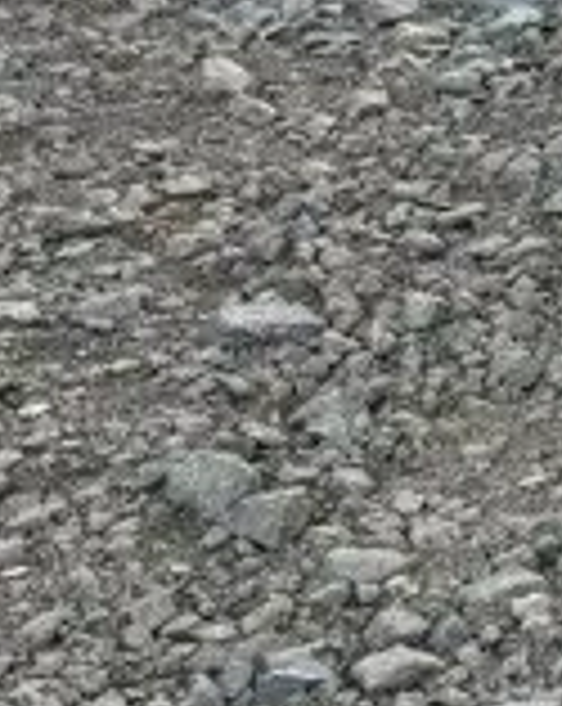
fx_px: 3378
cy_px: -270
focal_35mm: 162
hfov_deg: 7.4
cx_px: 2104
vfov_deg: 11.5
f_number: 1.6
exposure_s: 1/189
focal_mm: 5.96
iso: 40
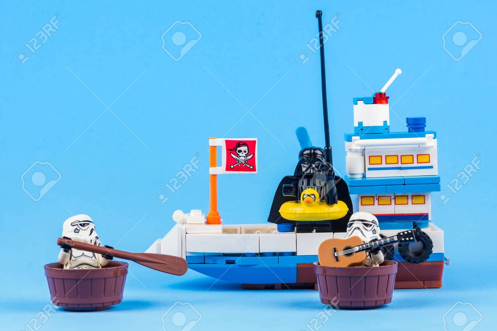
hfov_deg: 17.1
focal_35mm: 120
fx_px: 1656
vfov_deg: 11.4
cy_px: 166
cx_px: 248
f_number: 11
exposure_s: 1/1.67
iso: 50
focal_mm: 120
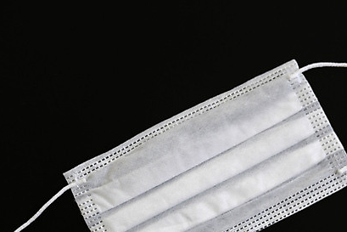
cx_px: 203
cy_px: 162
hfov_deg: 13.1
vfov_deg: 8.7
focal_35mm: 157
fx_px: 1514
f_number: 5
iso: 1250
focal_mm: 71.1
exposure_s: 1/105
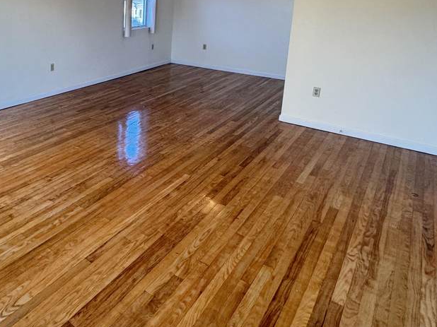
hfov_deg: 56.2
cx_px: 74
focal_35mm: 29
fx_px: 366
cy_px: 64
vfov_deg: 45.7
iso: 250
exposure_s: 1/120
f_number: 2.2
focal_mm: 2.22
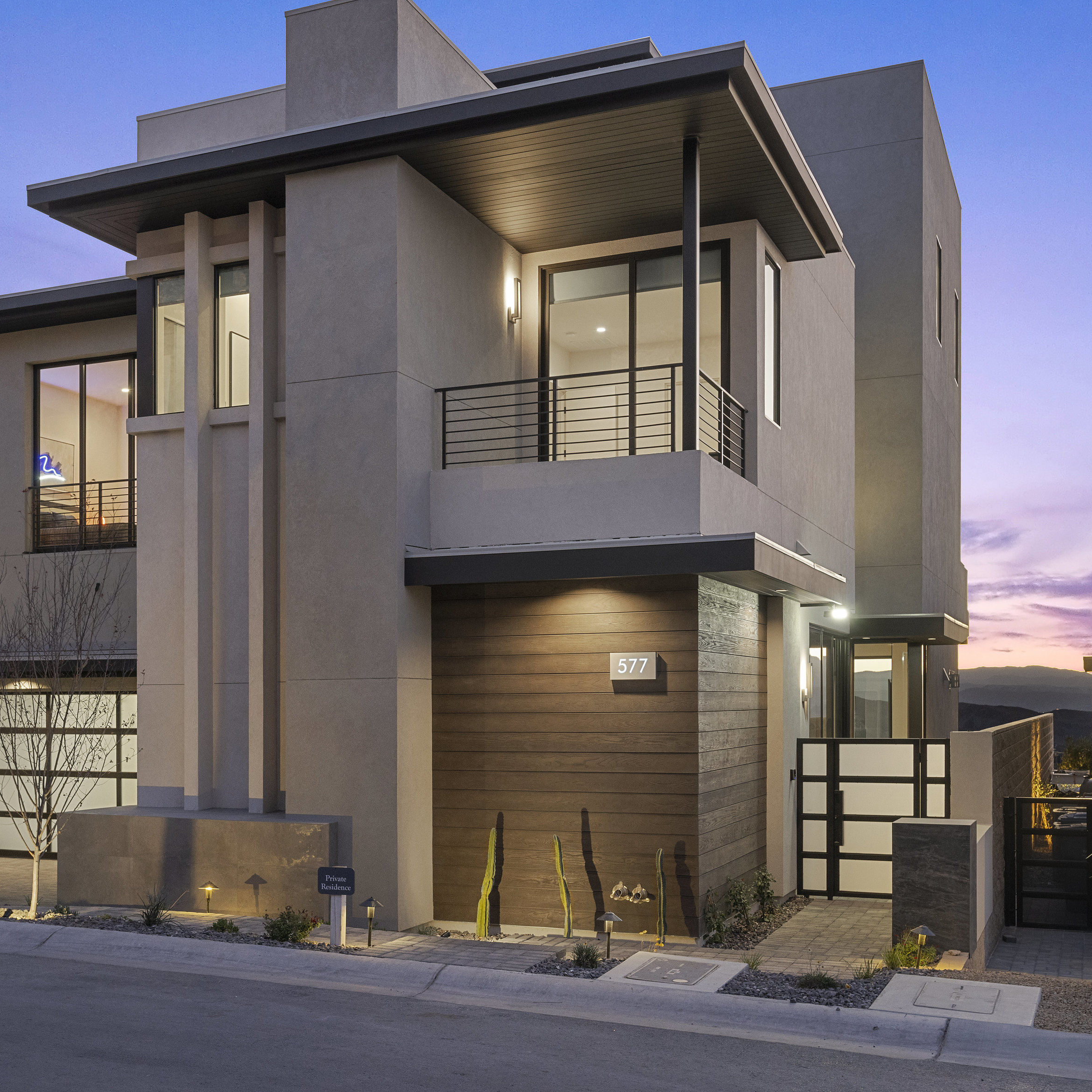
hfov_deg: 42.4
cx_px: 392
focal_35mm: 39
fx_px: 1392
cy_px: 540
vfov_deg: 42.8
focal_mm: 30
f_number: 8
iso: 800
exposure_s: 1
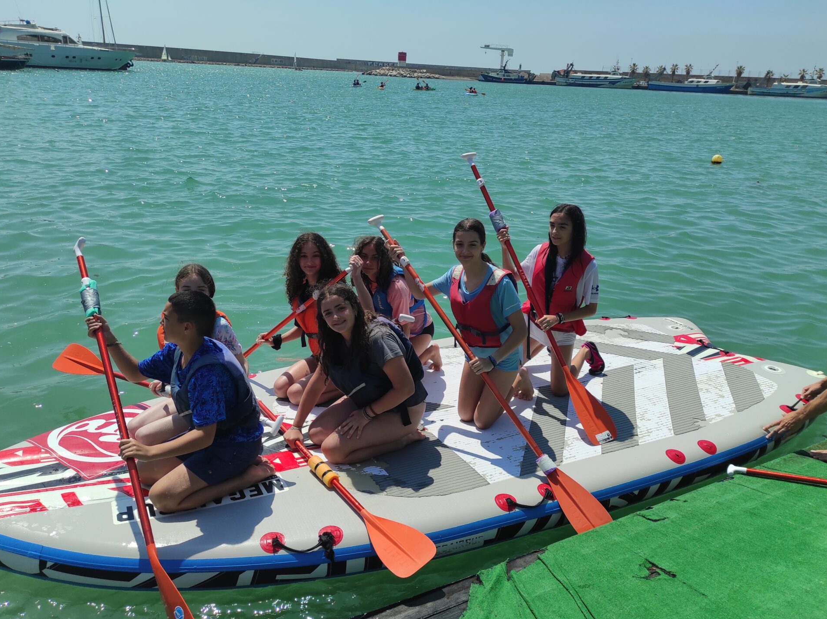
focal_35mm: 27
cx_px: 407
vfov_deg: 51.3
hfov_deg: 65.4
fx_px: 645
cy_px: 313
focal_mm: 5.43
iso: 100
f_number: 1.89
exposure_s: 1/3677
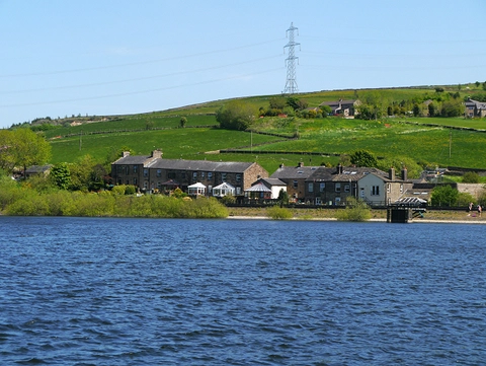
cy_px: 183
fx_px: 1181
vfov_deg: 17.6
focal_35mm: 84
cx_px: 243
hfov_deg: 23.3
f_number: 9
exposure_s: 1/320
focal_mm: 42
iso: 160
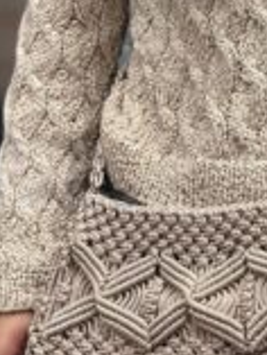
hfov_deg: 4.9
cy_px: 301
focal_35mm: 305
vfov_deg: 6.5
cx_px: 188
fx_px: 3132
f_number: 2.8
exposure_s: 1/391
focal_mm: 15.66
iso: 50
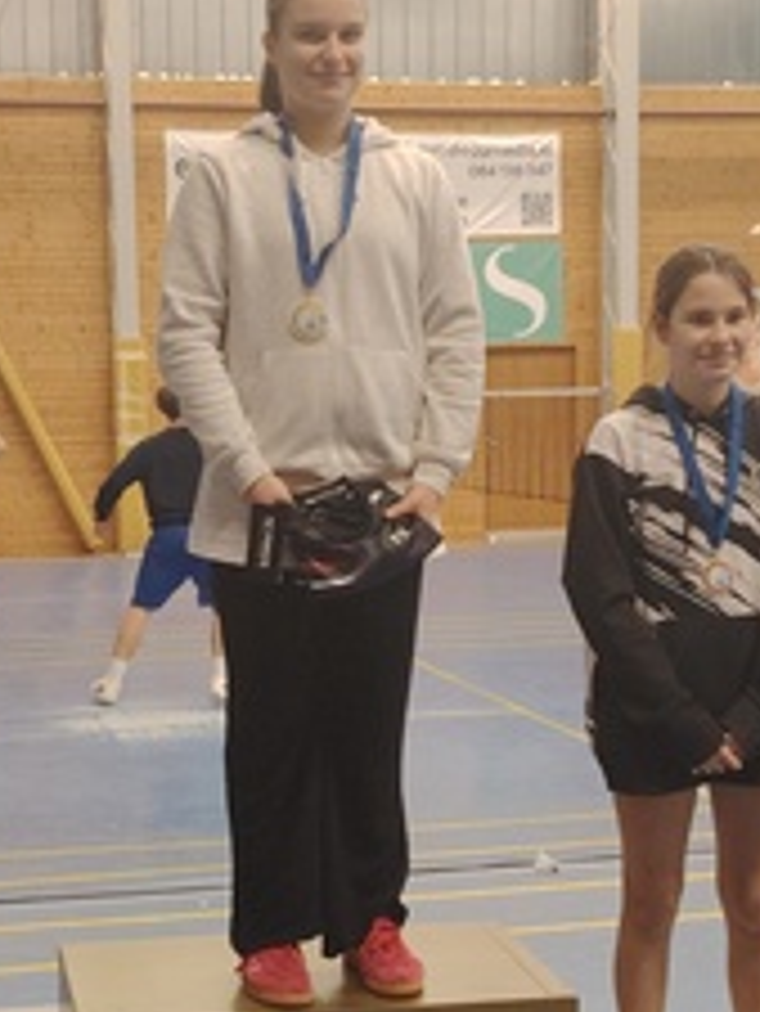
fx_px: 2106
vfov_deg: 26.9
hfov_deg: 20.4
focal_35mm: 72
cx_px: 328
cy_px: 621
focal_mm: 5.25
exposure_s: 1/100
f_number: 1.75
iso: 3341
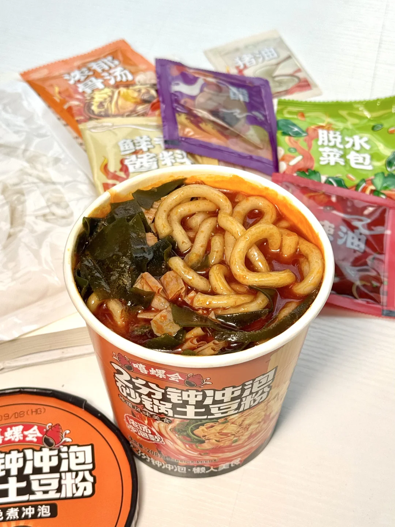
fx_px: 730
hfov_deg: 30.3
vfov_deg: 39.7
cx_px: 198
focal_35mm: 48
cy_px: 264
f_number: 1.78
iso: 80
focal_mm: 6.76
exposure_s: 1/962
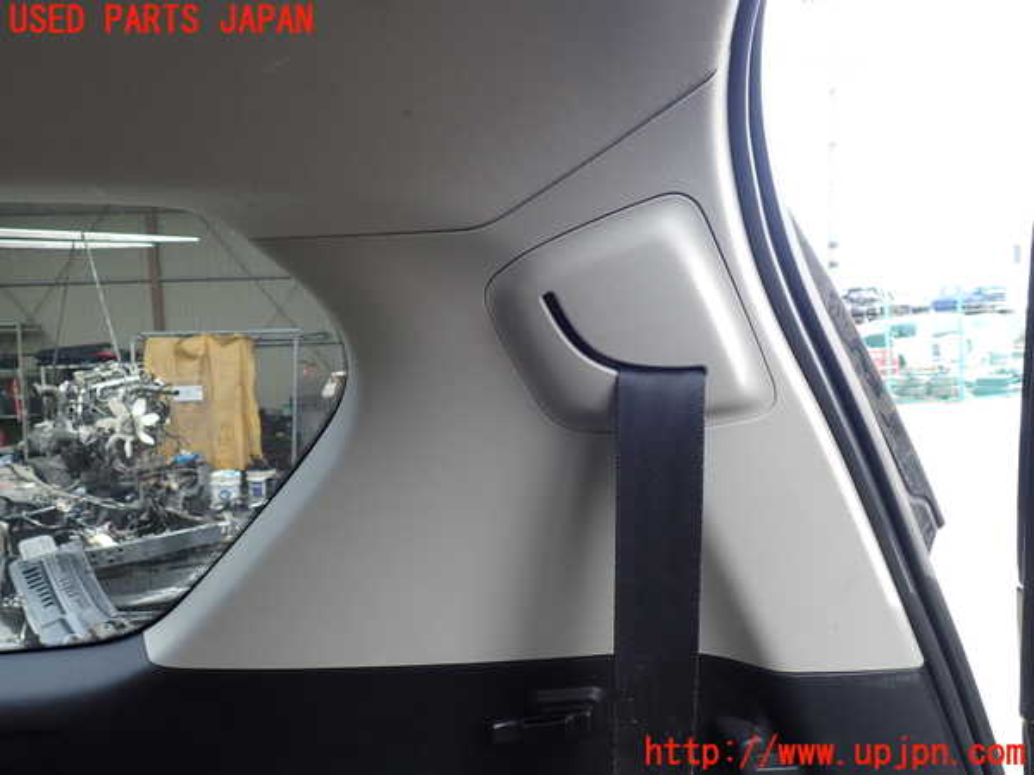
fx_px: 747
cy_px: 388
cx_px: 517
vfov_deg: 54.9
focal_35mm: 25
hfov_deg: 69.4
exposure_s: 1/100
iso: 100
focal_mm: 4.5
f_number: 2.8
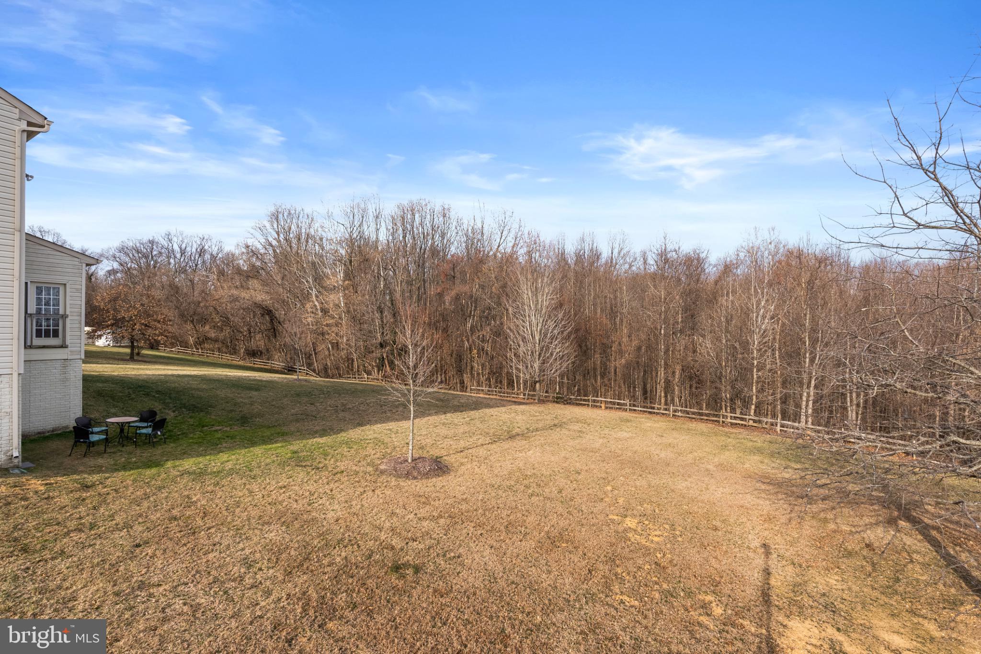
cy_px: 327
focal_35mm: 16
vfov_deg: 72.1
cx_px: 490
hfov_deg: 95.0
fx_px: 450
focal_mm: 16.5
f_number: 9
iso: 200
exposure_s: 1/320
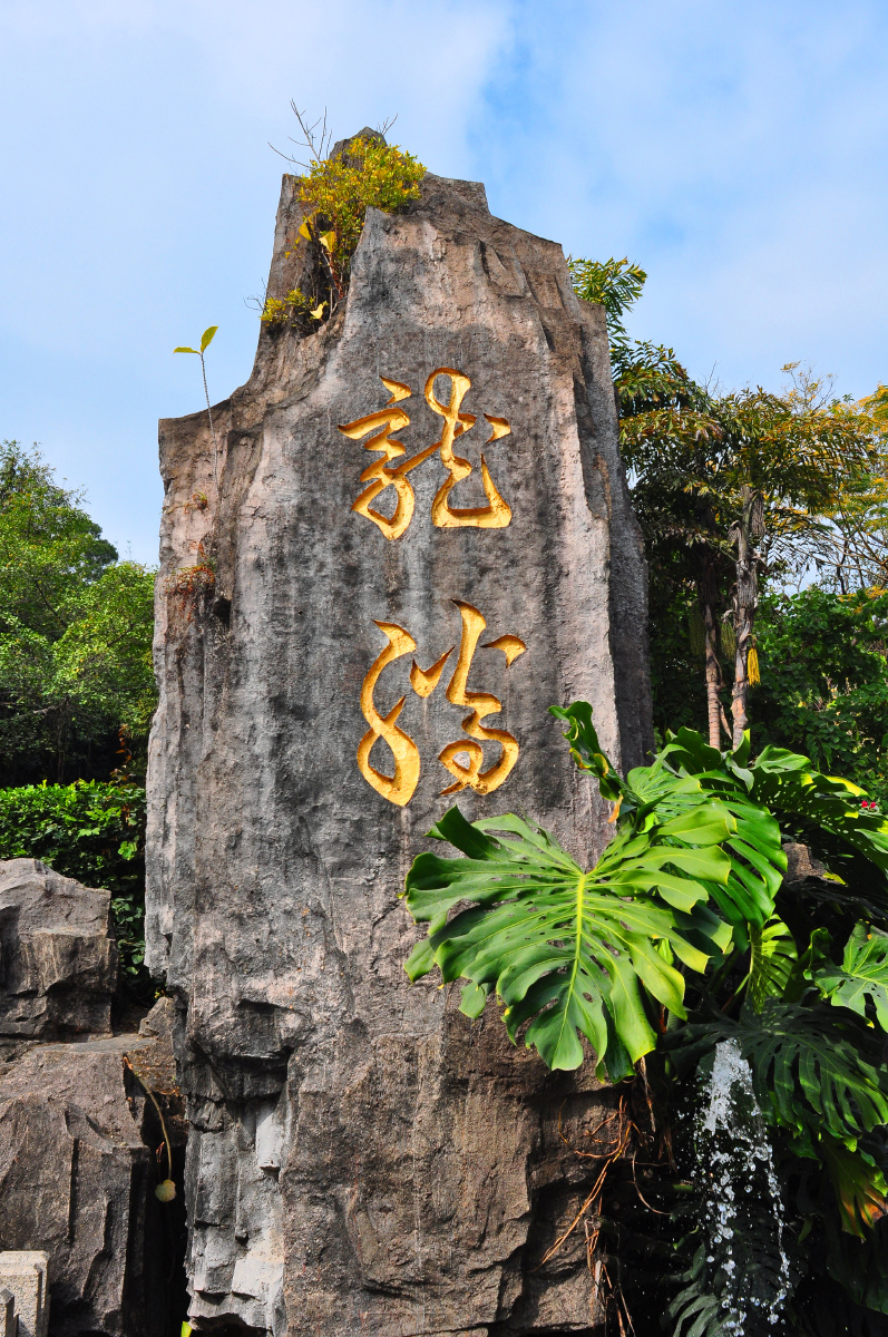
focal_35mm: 36
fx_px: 1335
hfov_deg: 36.8
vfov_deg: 53.2
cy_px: 668
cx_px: 444
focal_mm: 24
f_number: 9
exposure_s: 1/800
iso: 450
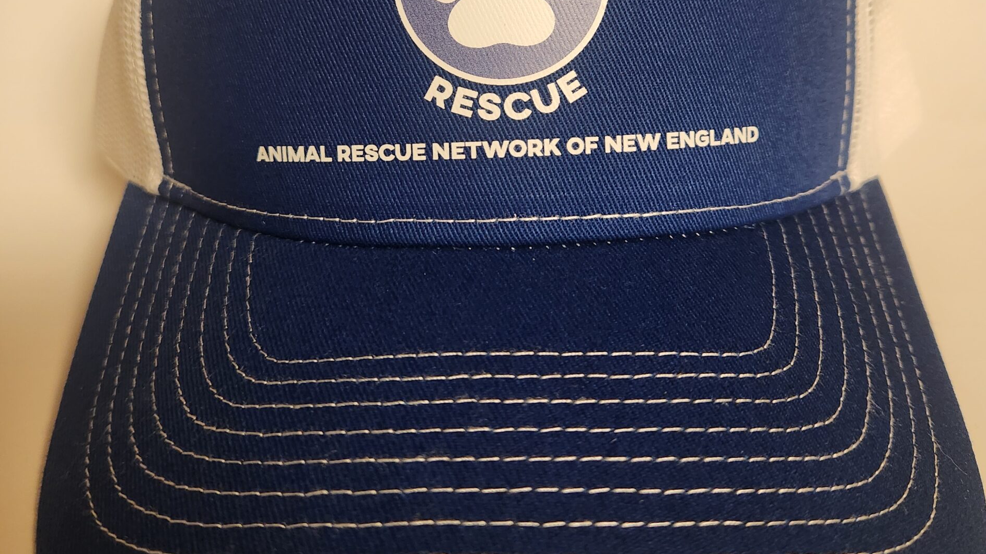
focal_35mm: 34
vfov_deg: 33.7
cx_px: 501
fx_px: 889
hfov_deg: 58.0
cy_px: 120
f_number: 1.8
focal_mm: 5.4
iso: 500
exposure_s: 1/40
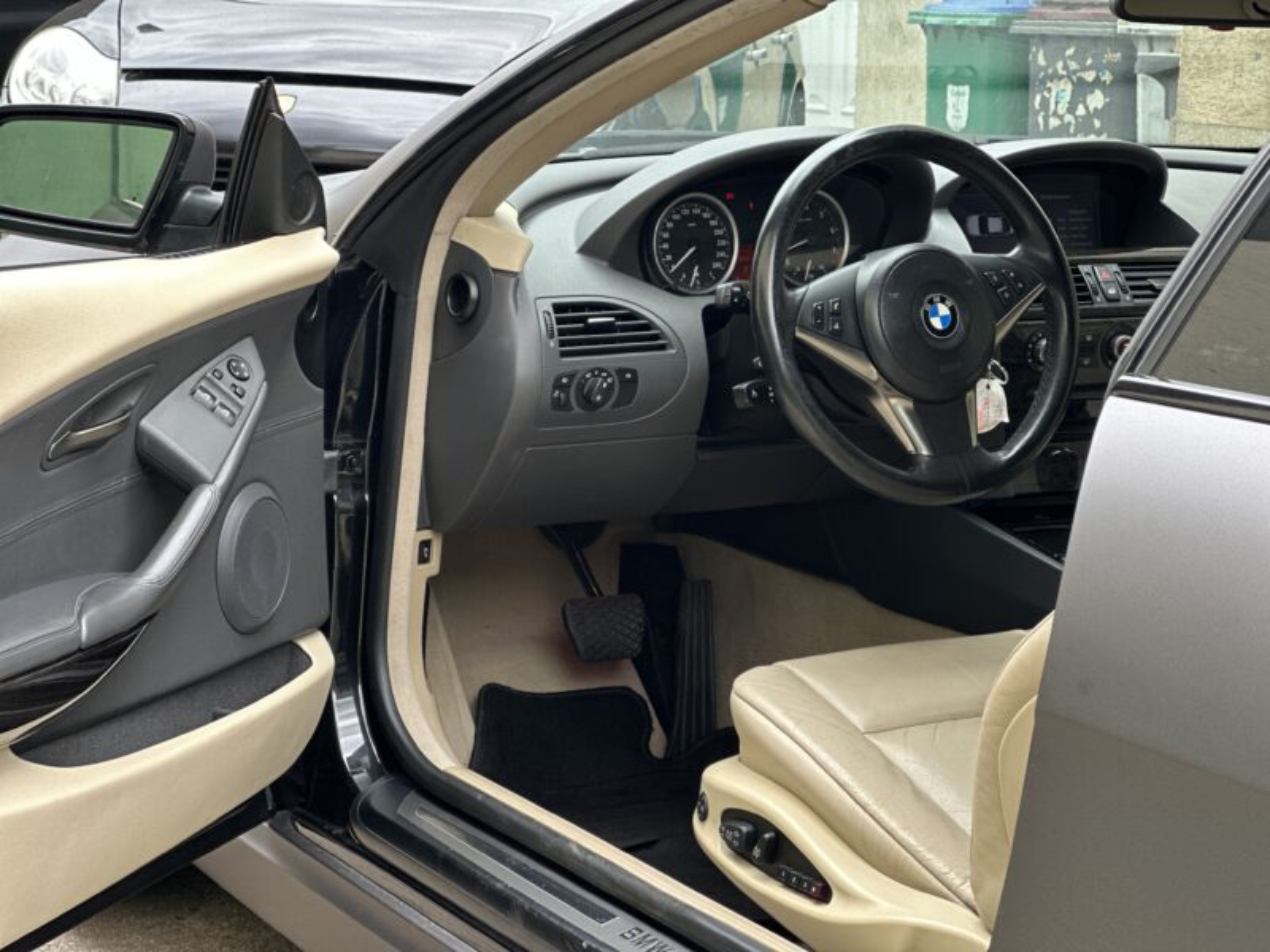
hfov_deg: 25.3
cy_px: 476
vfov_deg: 19.1
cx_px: 635
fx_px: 2825
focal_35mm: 77
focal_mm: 9
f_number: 2.8
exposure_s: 1/121
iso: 80
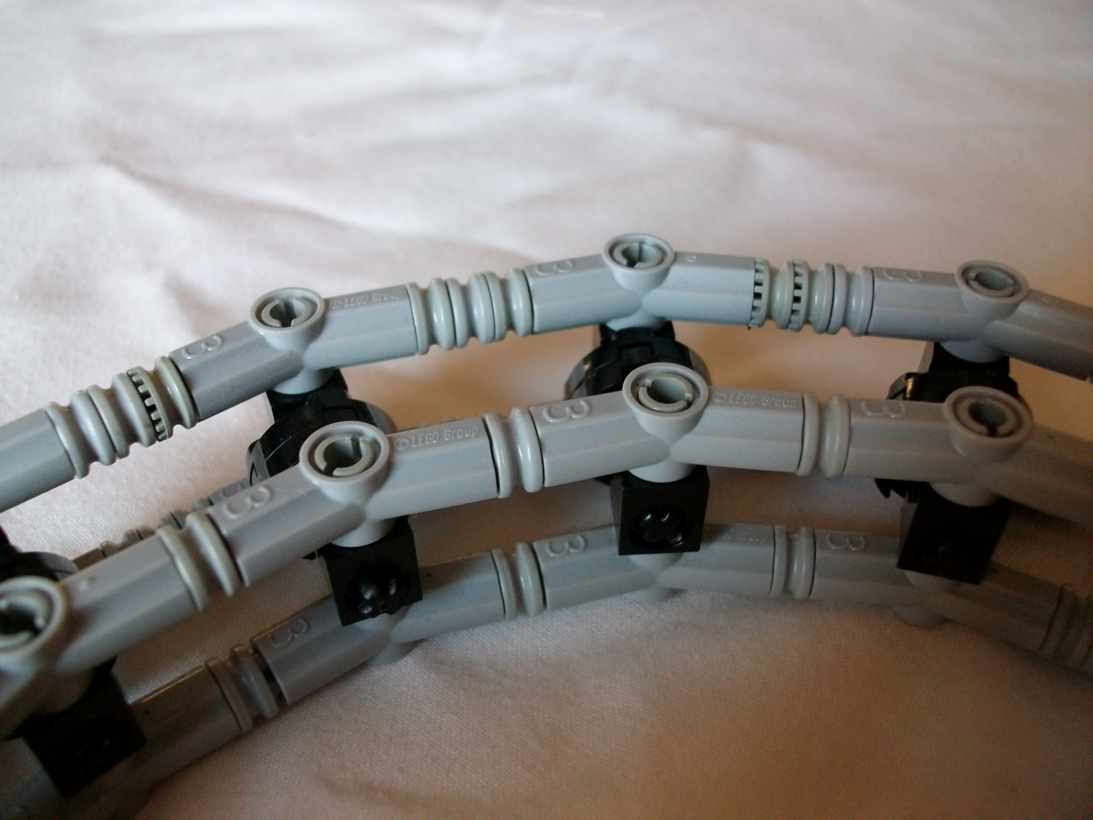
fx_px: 1010
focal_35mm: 32
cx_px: 546
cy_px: 410
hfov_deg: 56.8
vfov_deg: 44.2
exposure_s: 1/22.8
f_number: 2.9
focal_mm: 5.7
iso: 200
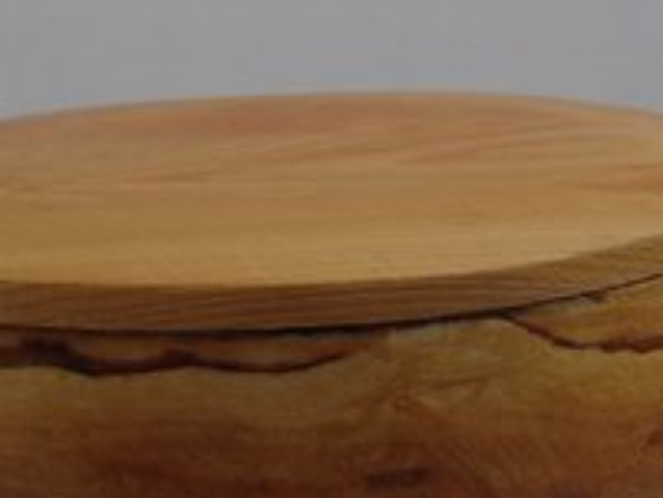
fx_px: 1207
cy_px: 361
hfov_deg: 30.7
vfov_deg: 23.1
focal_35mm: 63
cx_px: 302
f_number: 4.7
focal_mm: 6.64
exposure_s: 1/160
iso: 200
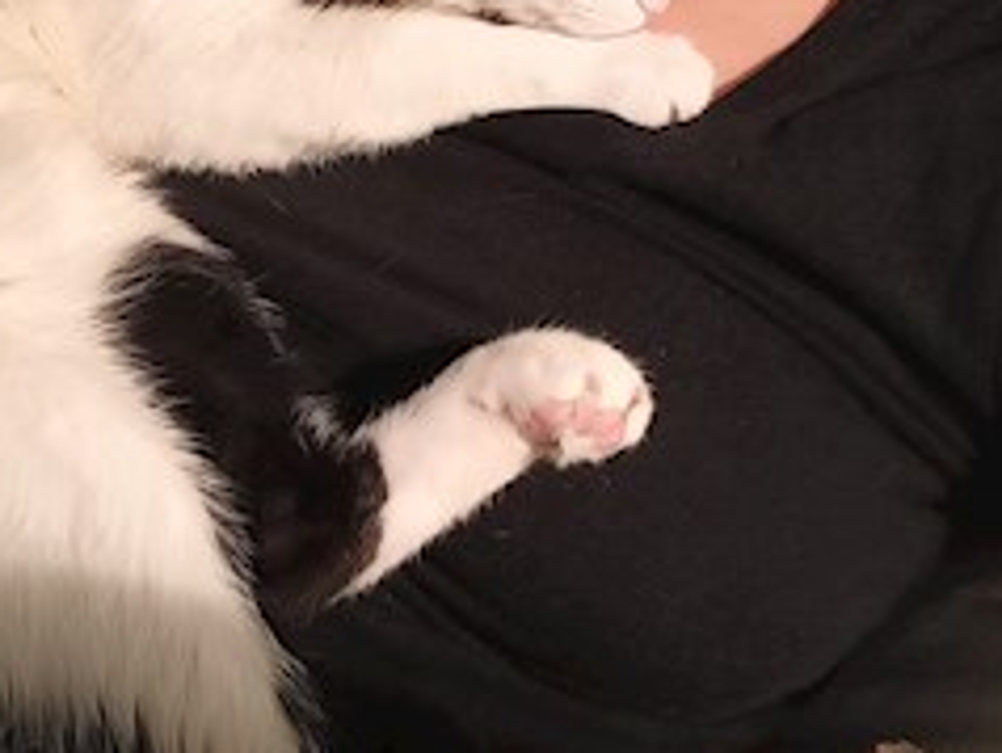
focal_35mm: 65
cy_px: 238
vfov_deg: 22.5
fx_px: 1883
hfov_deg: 29.4
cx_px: 274
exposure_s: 1/25
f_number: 2.2
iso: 500
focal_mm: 3.75
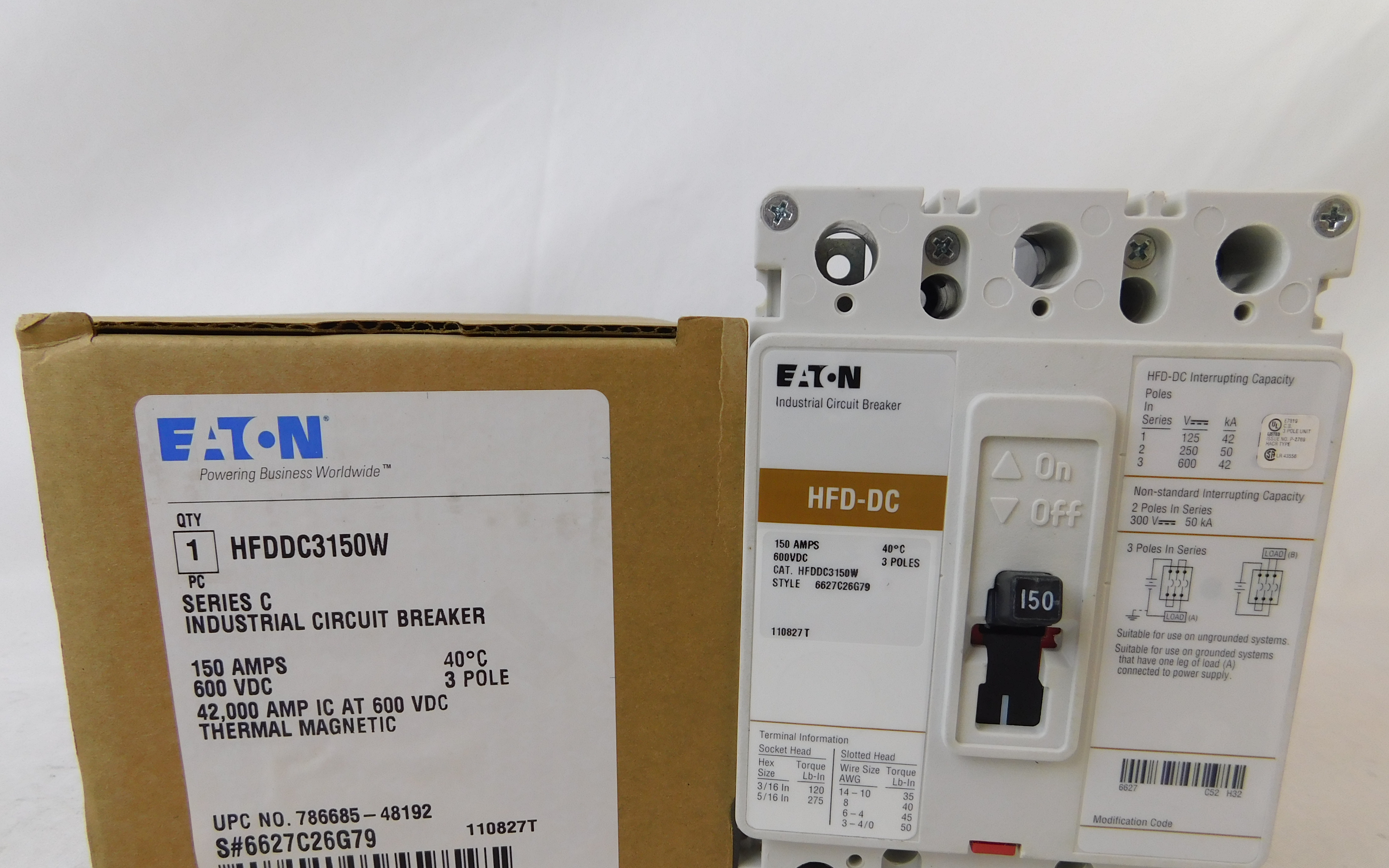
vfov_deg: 48.9
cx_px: 700
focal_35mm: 25
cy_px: 534
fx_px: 946
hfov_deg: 72.5
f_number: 3
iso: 125
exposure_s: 1/60
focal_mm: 4
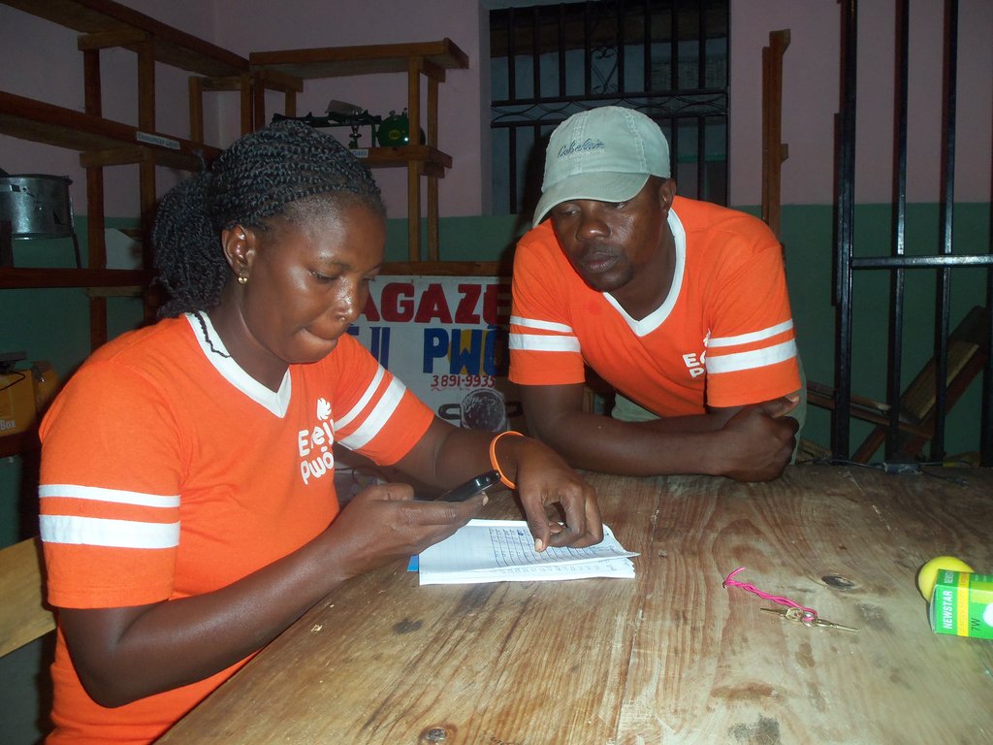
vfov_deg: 48.2
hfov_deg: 61.7
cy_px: 372
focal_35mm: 29
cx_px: 496
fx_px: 832
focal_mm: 5.2
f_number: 3.4
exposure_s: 1/30
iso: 100
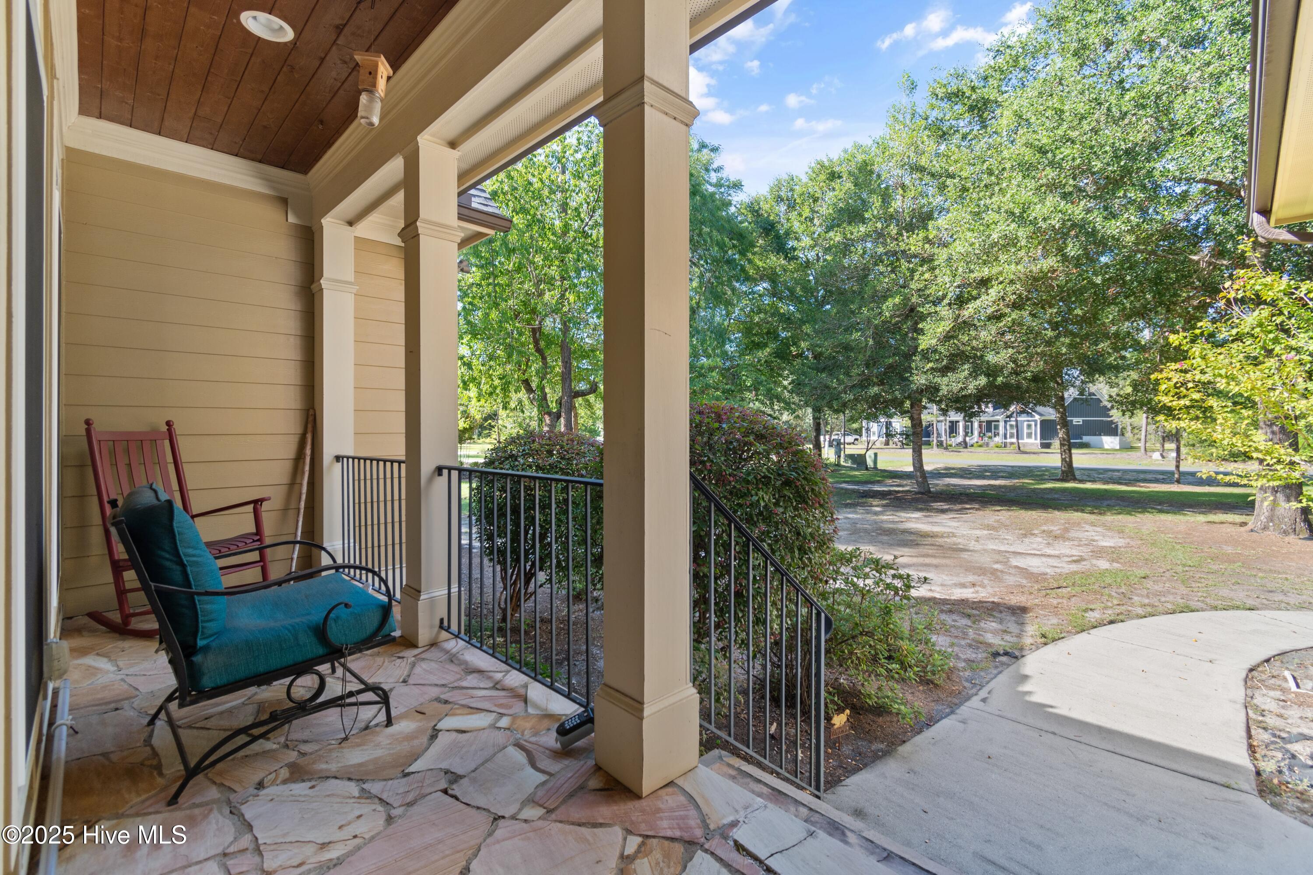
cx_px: 656
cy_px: 438
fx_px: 547
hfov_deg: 100.4
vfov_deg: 77.3
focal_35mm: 15
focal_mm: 10
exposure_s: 1/50
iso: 100
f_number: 4.5
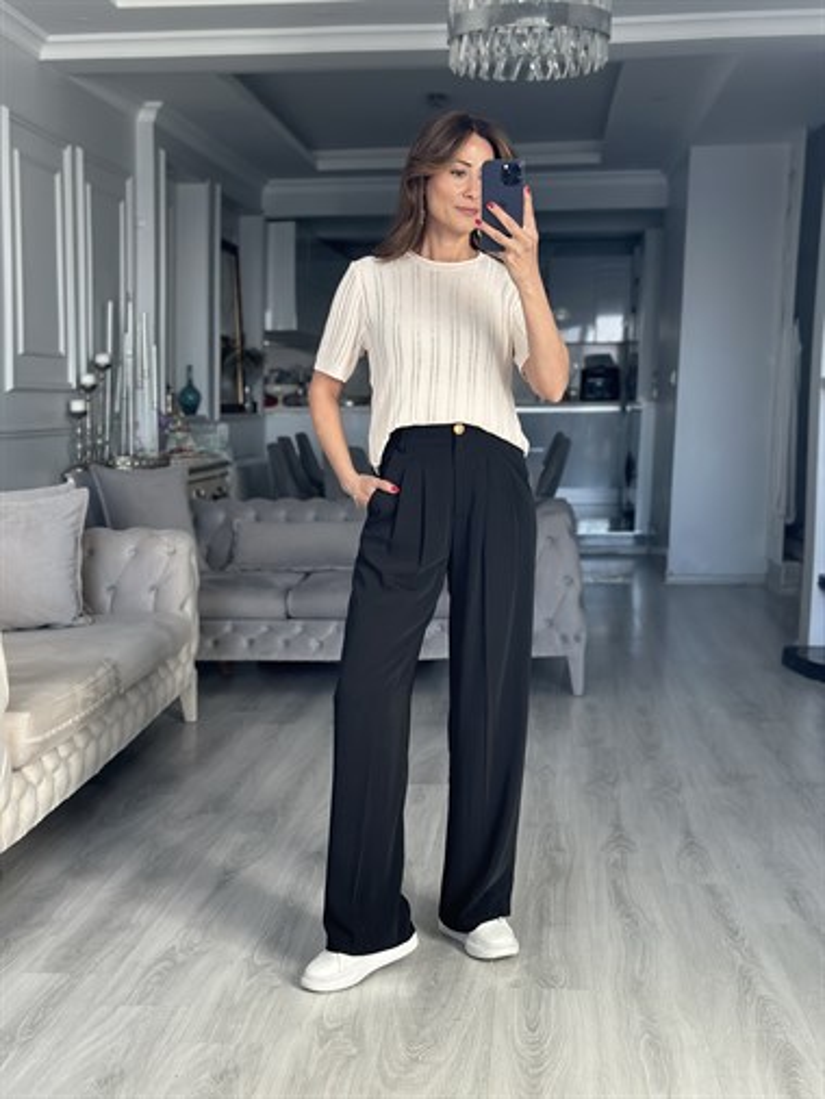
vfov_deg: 39.6
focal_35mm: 48
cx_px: 412
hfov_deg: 30.3
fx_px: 1524
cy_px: 550
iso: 125
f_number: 1.78
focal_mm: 6.86
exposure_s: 1/113
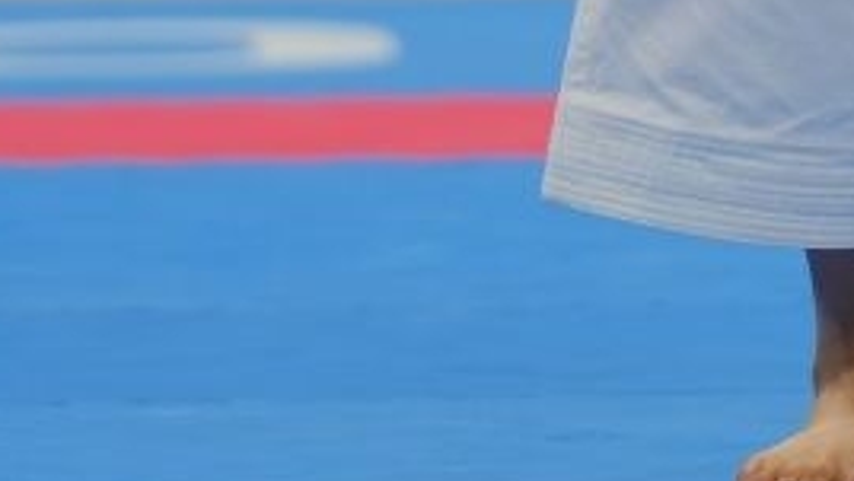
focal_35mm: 964
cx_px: 1297
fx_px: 21838
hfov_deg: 2.2
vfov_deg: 1.3
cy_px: -1080
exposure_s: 1/500
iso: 200
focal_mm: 137
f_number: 2.8
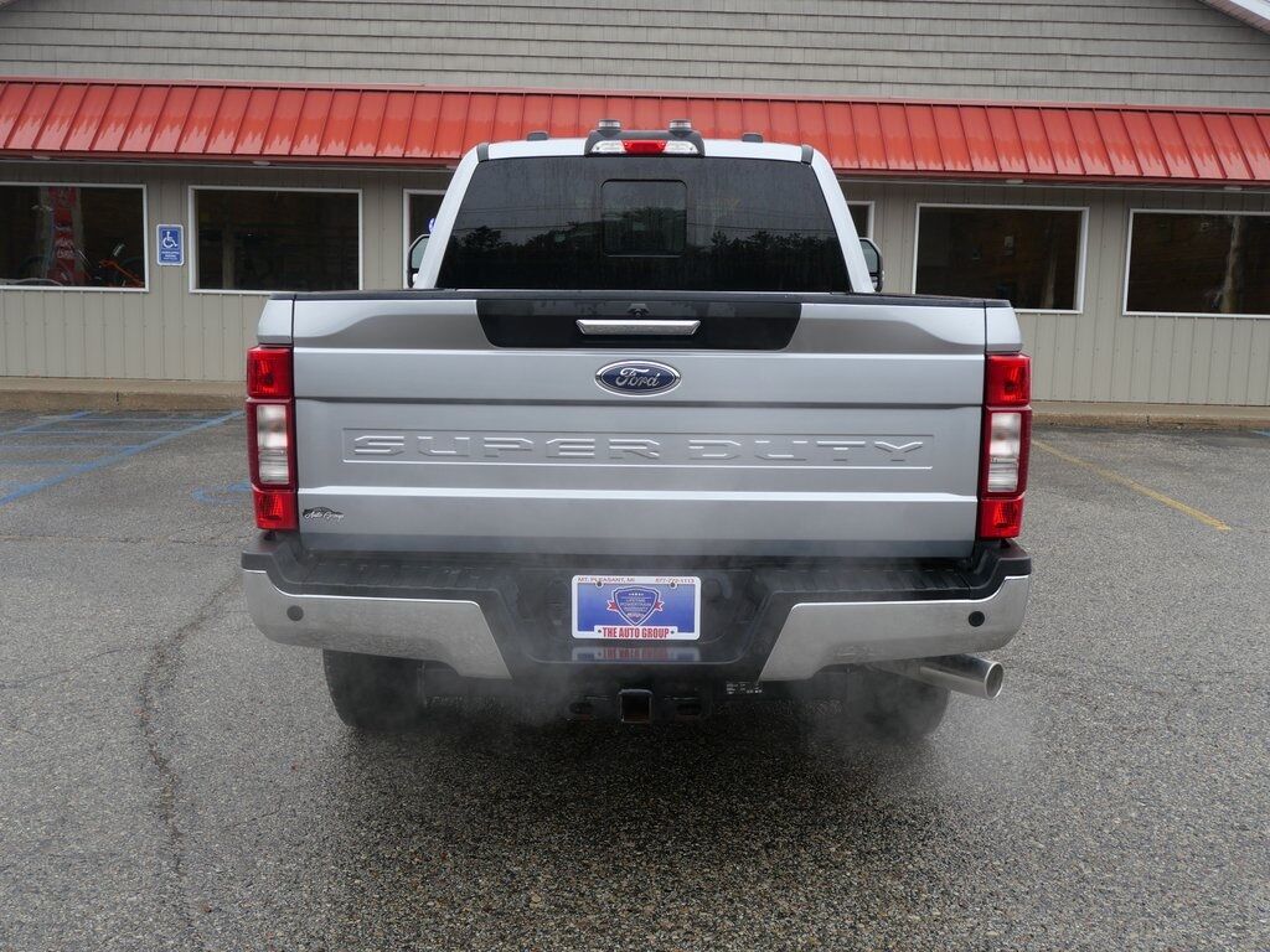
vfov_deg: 41.8
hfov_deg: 54.0
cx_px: 635
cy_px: 476
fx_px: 1247
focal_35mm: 34
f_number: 4.1
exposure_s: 1/125
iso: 200
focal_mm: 17
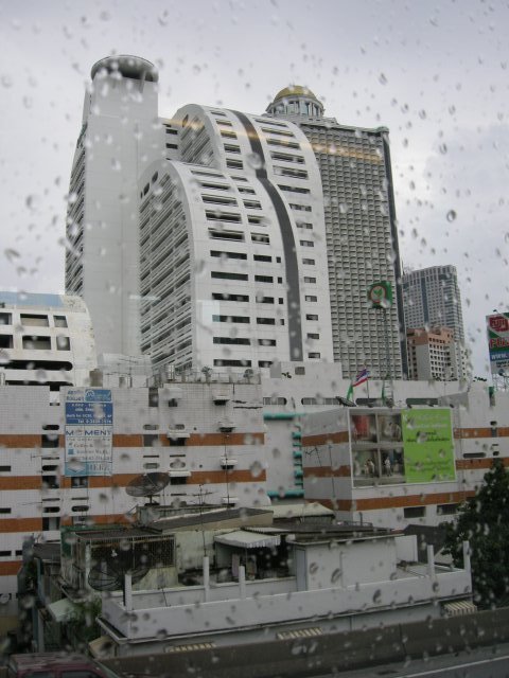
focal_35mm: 36
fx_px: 706
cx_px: 254
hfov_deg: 39.7
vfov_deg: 51.4
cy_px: 339
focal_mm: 7.5
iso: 64
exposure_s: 1/132
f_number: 4.8
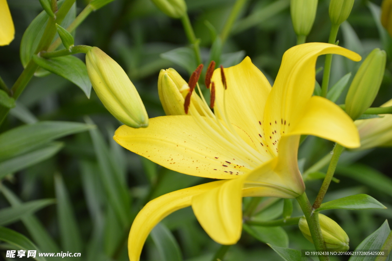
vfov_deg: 7.3
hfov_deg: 11.0
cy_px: 130
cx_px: 196
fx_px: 2040
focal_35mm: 188
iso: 400
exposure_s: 1/400
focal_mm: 125
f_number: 6
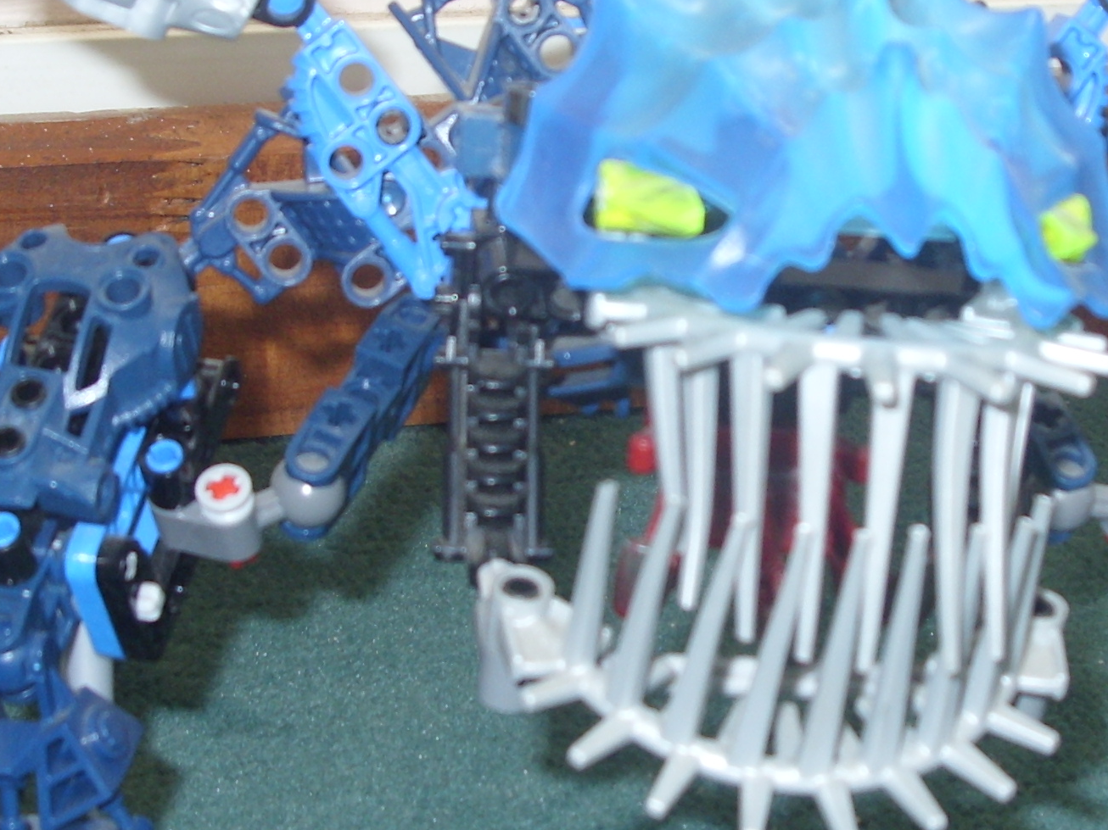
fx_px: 3040
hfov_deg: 20.6
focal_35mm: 95
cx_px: 713
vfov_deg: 15.6
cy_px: 396
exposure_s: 1/30
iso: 50
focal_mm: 6.3
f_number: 2.8
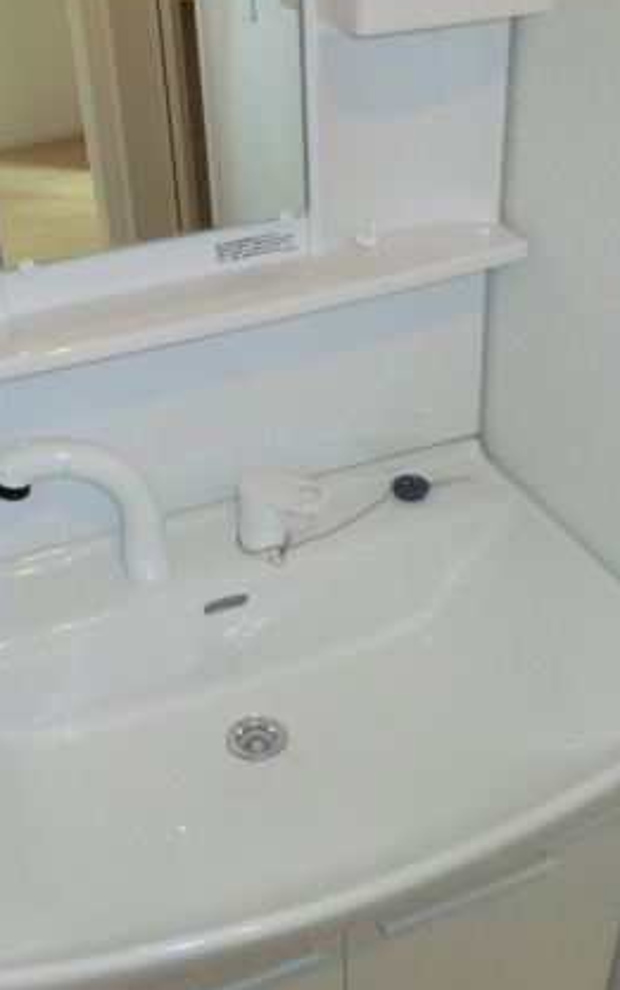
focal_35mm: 39
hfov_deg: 32.7
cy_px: 503
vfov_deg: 50.4
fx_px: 1053
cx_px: 261
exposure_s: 1/60
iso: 400
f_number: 3.2
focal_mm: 4.3
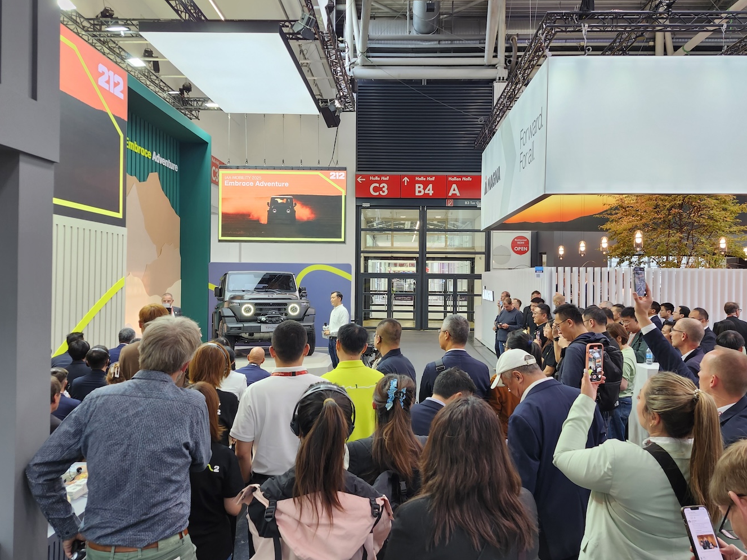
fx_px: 561
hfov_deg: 67.3
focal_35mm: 26
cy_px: 279
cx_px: 392
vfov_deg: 53.1
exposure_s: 1/100
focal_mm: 5.54
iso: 125
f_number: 1.8
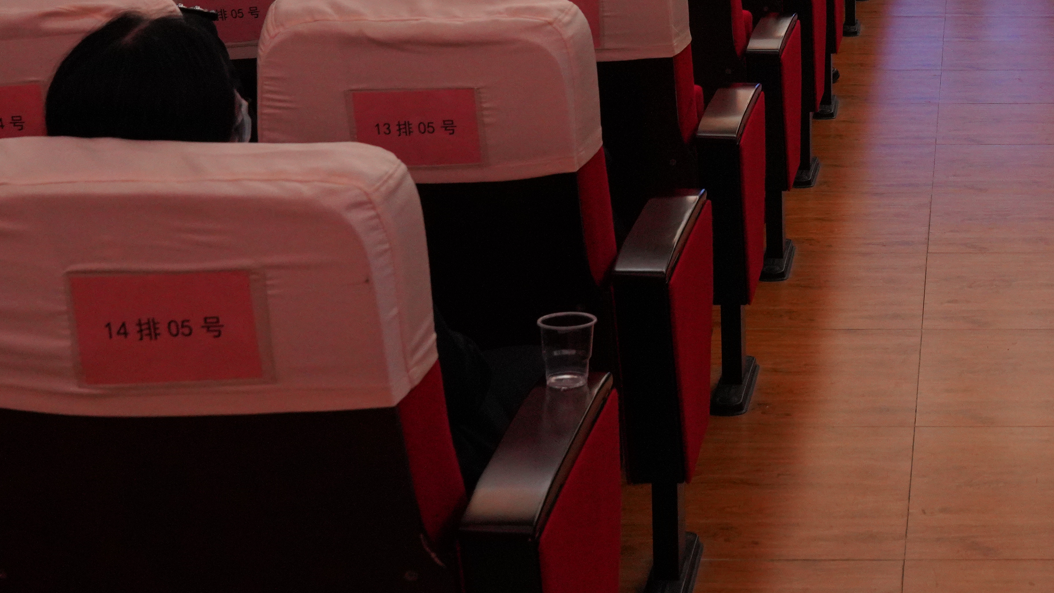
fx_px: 1984
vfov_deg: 15.8
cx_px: 1014
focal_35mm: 71
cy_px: -249
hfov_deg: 28.2
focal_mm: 26
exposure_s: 1/160
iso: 1600
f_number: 6.3
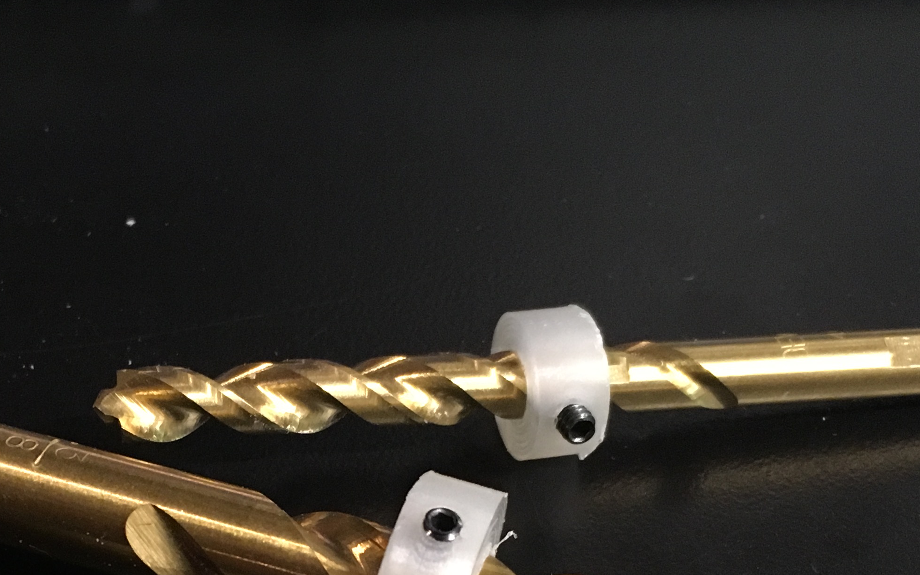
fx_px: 1580
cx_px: 278
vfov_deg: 19.7
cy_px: 643
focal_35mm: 63
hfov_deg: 32.1
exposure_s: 1/24
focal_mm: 4.15
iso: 200
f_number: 2.2
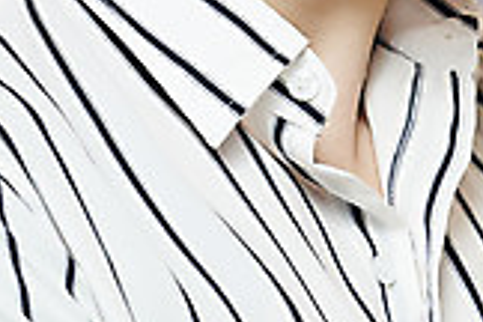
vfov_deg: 2.5
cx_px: 264
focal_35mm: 556
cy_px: -242
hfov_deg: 3.7
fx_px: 7459
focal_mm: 150
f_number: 5.6
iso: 64
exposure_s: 1/125
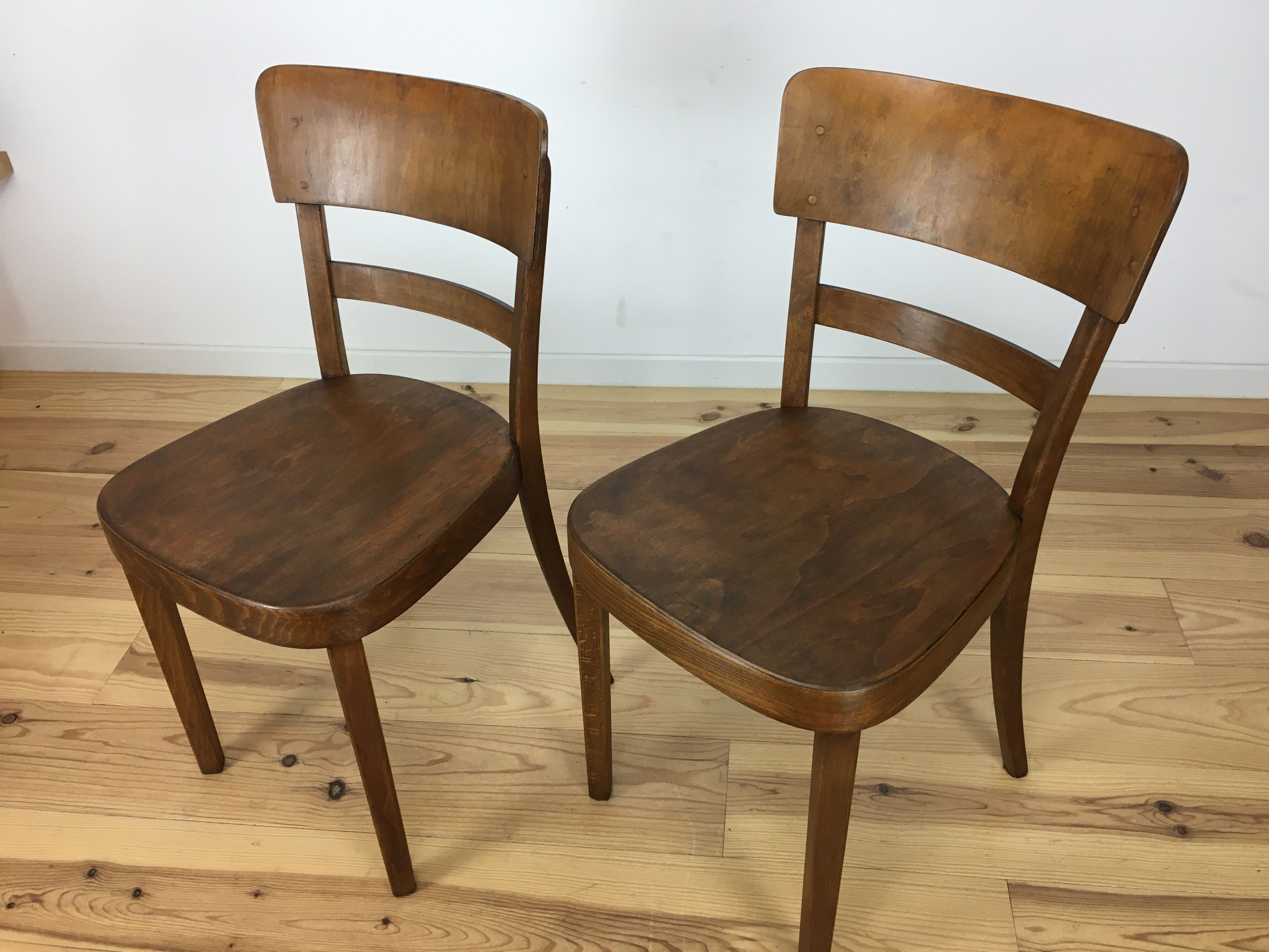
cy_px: 476
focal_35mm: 29
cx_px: 634
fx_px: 1063
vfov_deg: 48.2
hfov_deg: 61.7
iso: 50
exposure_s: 1/33
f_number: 2.2
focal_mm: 4.15
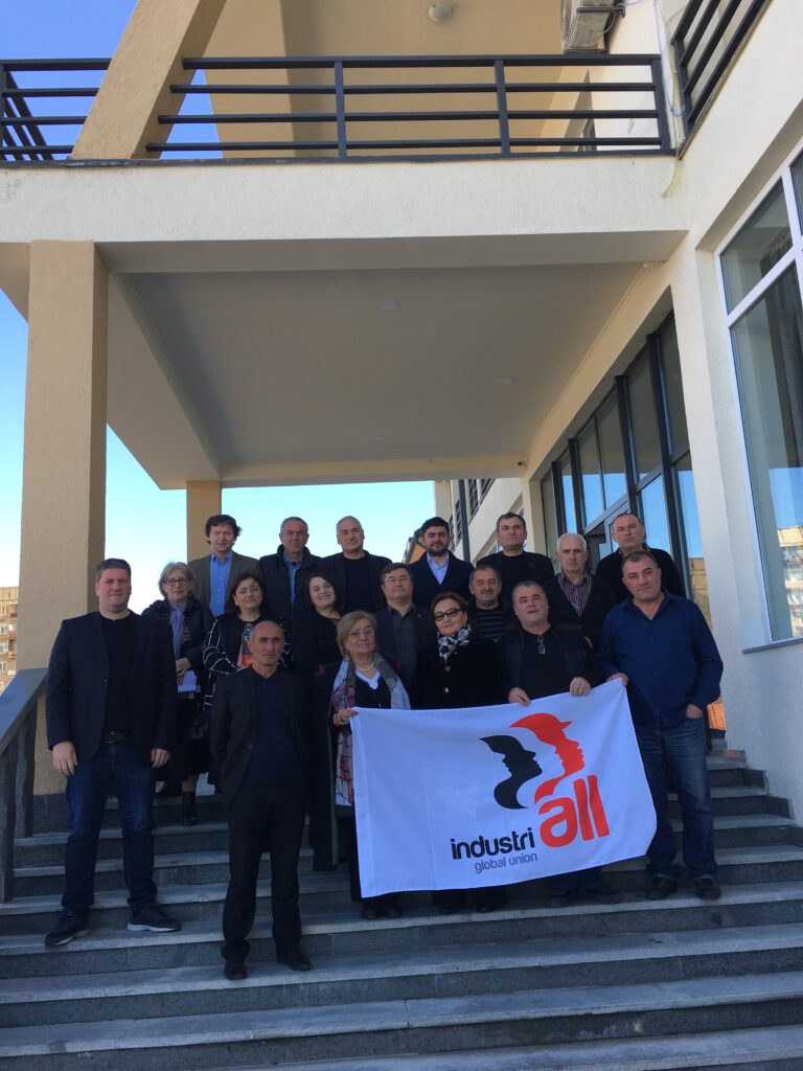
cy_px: 536
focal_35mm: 29
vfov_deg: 61.7
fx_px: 897
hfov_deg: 48.2
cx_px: 402
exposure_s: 1/348
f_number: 2.2
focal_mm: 4.15
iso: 25
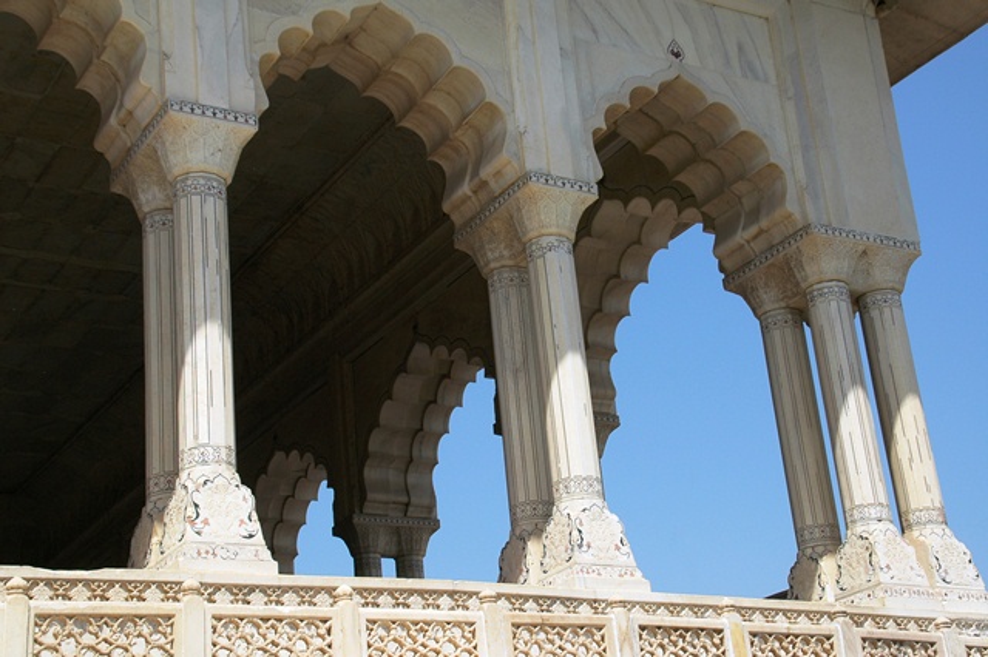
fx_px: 1728
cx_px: 494
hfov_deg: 31.9
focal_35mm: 63
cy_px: 328
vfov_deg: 21.5
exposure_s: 1/320
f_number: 10
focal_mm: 42
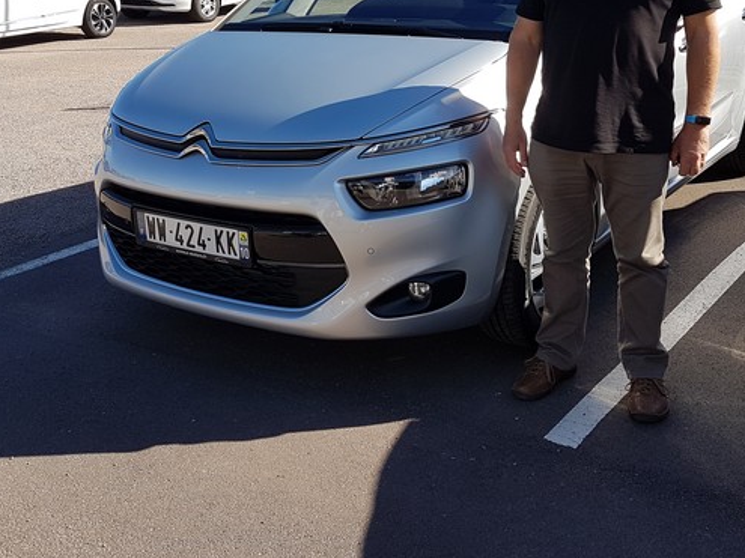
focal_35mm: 42
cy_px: 131
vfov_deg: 33.6
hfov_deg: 44.8
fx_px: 904
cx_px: 369
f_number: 1.7
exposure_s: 1/1404
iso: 40
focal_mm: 4.2
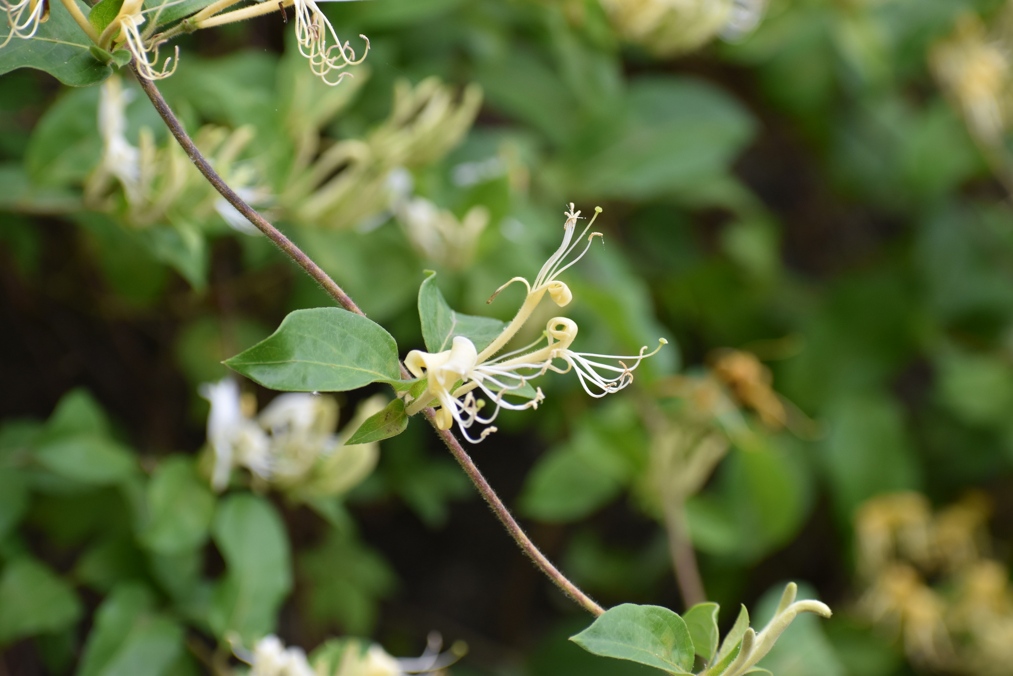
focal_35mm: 165
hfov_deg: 12.5
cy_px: 338
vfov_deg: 8.3
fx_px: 4643
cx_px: 506
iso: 400
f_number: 5
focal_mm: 110
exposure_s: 1/400
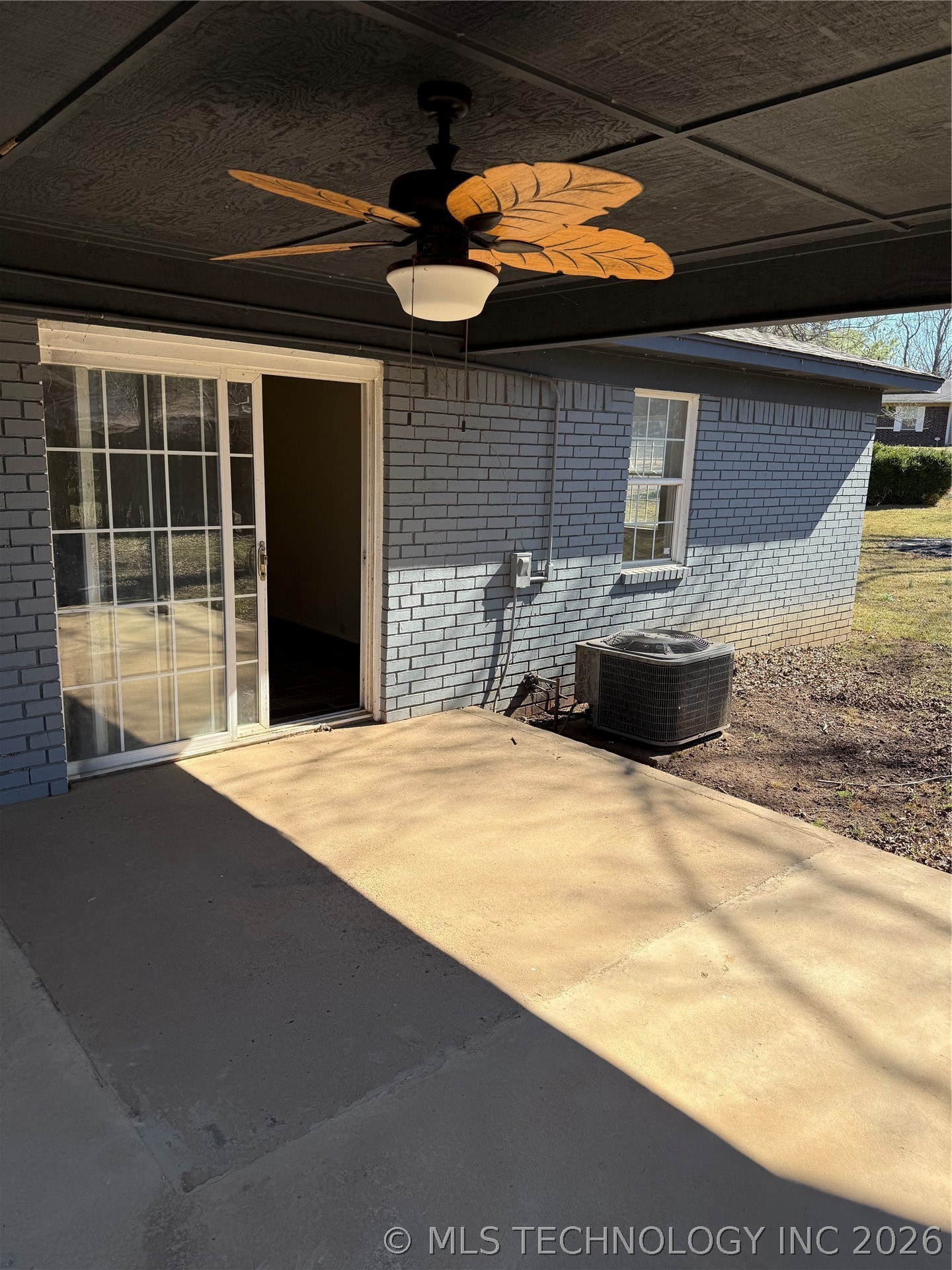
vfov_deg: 71.6
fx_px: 880
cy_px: 635
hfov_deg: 56.8
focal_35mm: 24
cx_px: 476
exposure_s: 1/1855
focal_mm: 6.76
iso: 80
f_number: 1.78
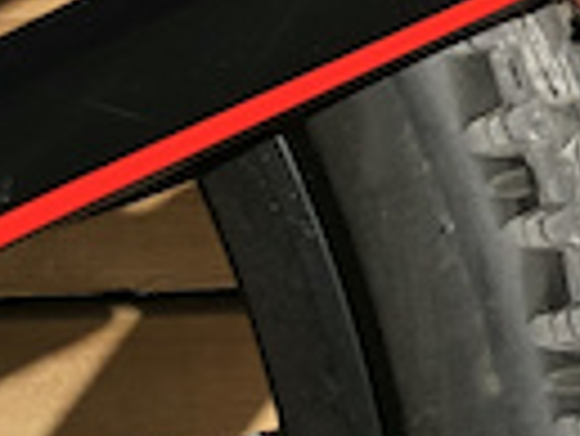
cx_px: 1326
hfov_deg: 10.1
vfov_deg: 8.5
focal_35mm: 173
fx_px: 2901
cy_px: -22
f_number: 1.8
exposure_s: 1/1066
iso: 20
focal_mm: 4
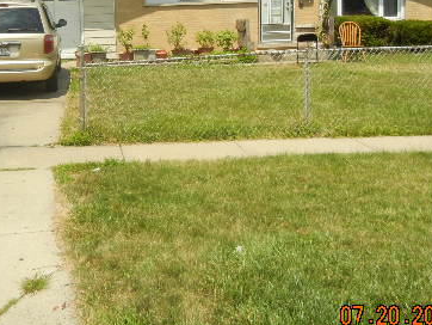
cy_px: 88
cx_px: 123
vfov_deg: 27.2
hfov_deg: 35.6
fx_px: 662
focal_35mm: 53
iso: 160
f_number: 7
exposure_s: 1/448
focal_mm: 5.4
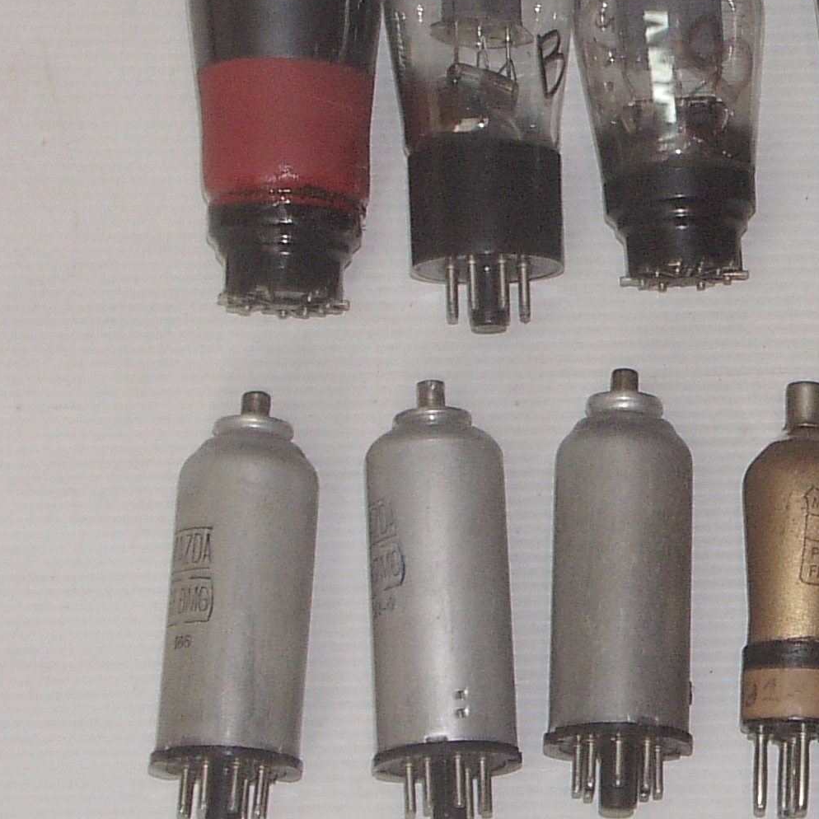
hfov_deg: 10.2
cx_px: 893
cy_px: 358
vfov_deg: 10.3
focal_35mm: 170
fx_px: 4551
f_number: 3.4
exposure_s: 1/45
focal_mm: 13
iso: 200
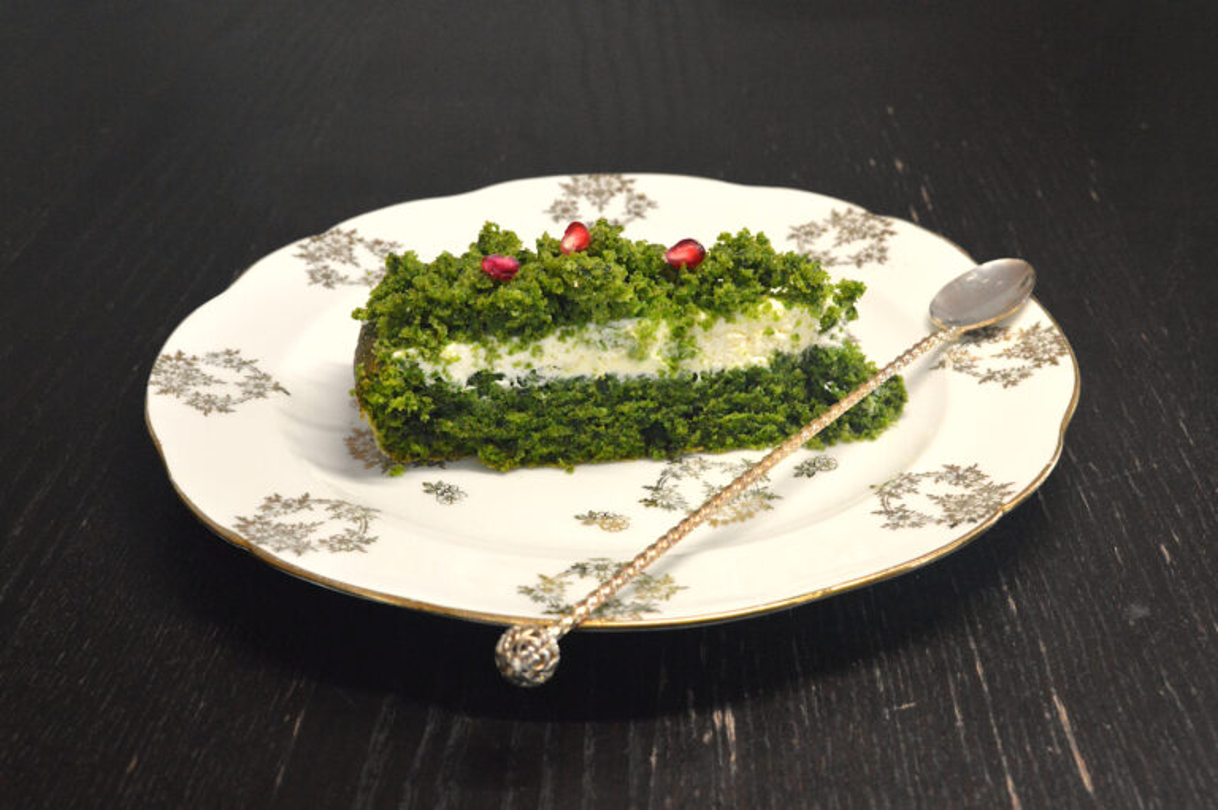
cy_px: 405
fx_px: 1775
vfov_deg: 25.7
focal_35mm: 52
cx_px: 609
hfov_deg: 37.9
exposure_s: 1/100
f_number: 10
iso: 3200
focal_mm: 35
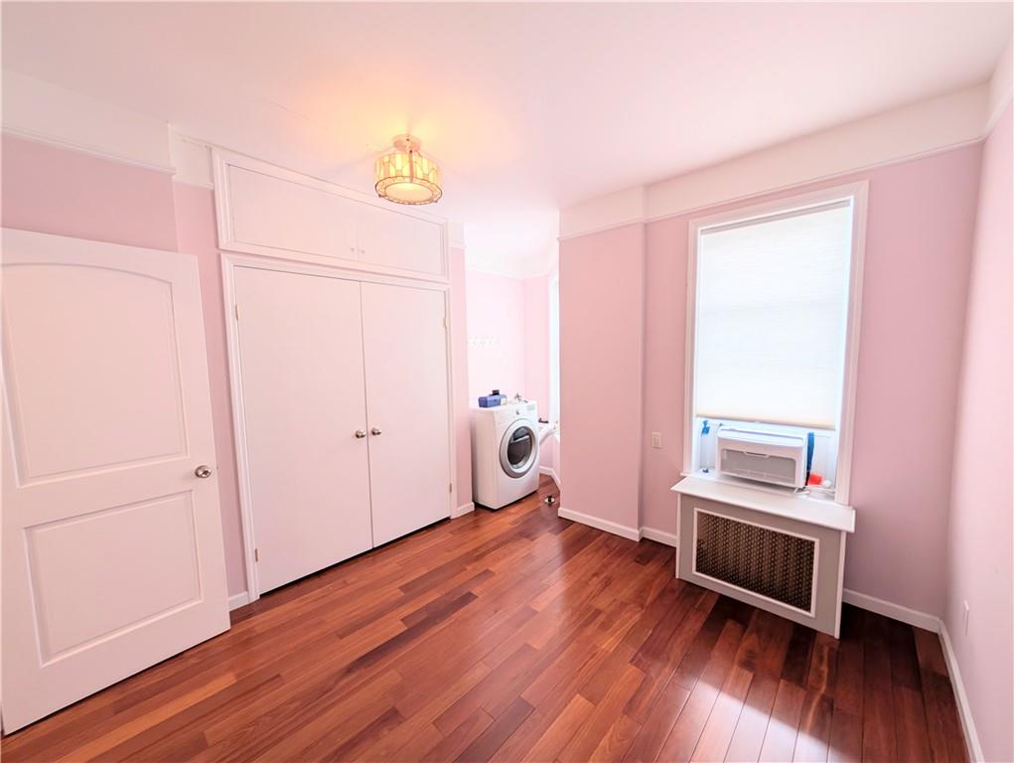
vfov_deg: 94.6
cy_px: 382
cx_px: 507
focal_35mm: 12
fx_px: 352
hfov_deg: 110.5
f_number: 1.7
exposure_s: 1/142
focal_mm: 2.02
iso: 53
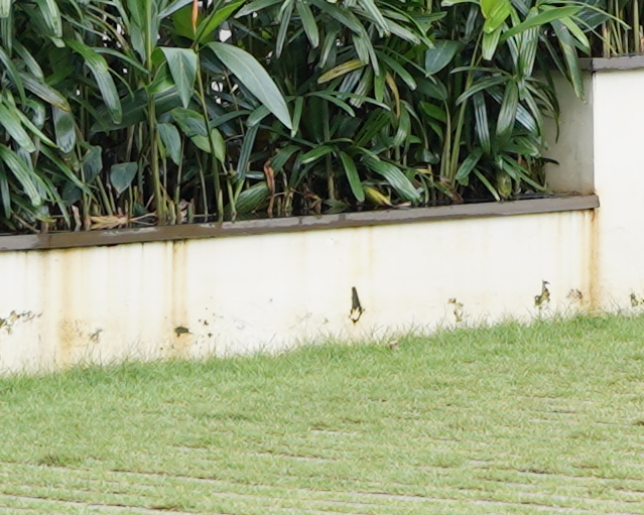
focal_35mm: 238
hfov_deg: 7.7
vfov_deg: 6.3
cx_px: 1365
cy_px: -457
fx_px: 4536
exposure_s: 1/400
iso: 125
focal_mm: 27
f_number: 3.5
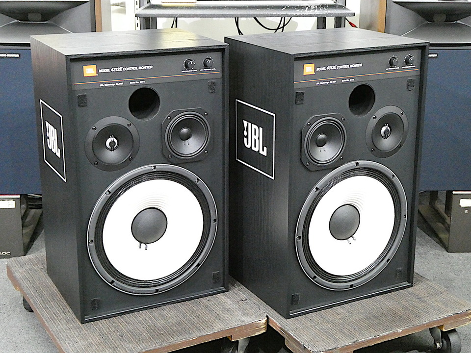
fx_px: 776
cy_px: 176
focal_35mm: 57
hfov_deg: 33.8
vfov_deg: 25.7
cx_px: 236
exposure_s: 1/13
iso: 1600
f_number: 4.2
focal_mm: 10.3
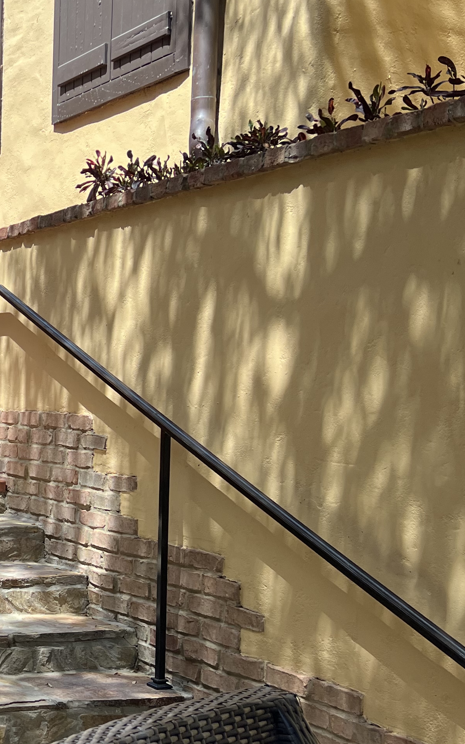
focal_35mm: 58
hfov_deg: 19.2
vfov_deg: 35.0
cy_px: 442
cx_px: -256
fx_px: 1176
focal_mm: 5.7
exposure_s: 1/1009
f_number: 1.5
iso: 50
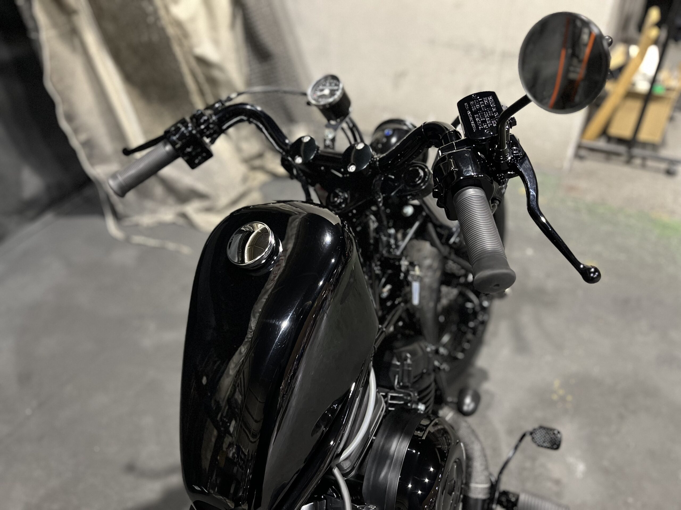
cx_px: 340
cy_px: 255
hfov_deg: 67.3
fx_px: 511
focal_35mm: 26
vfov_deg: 53.1
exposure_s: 1/30
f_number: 1.6
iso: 500
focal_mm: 5.1
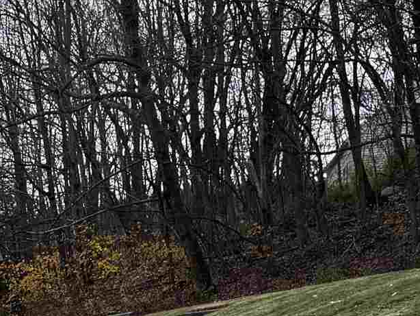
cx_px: -198
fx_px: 1457
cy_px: 476
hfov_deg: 15.3
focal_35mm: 120
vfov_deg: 11.8
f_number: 1.78
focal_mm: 6.76
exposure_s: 1/1395
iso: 80
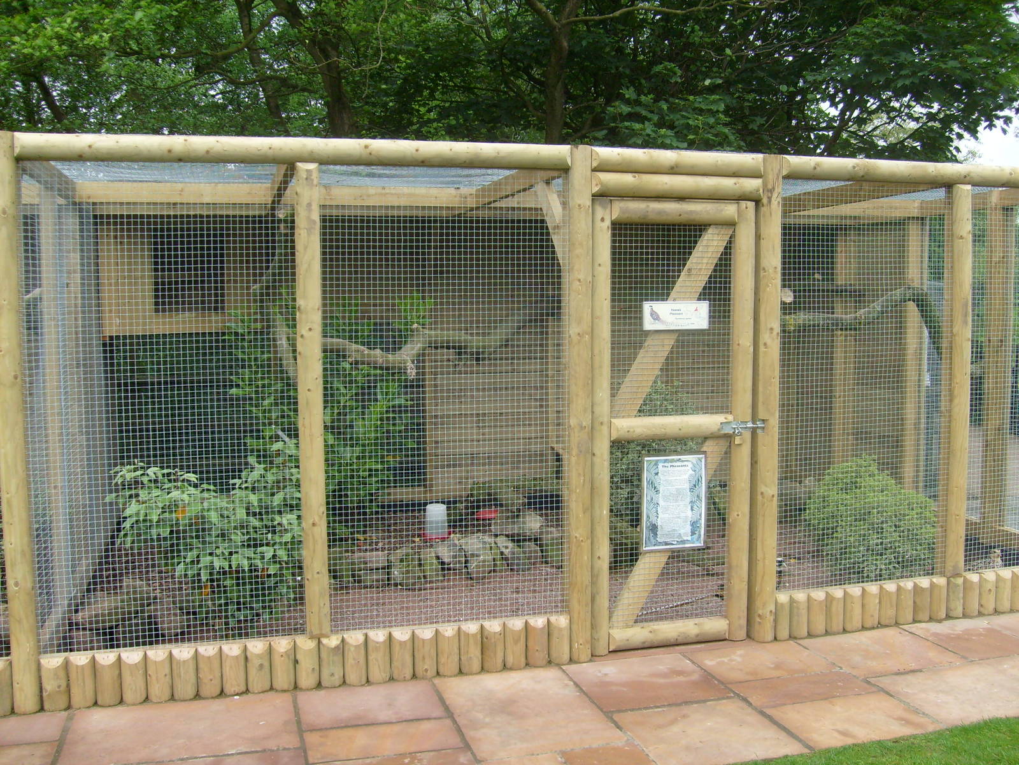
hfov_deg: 52.6
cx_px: 510
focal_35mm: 35
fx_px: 1030
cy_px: 382
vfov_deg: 40.7
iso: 80
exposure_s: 1/180
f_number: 2.8
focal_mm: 5.8
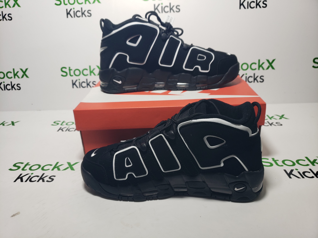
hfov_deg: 67.3
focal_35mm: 26
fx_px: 239
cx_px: 159
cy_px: 119
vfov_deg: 53.1
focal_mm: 4.3
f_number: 1.5
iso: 50
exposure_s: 1/365
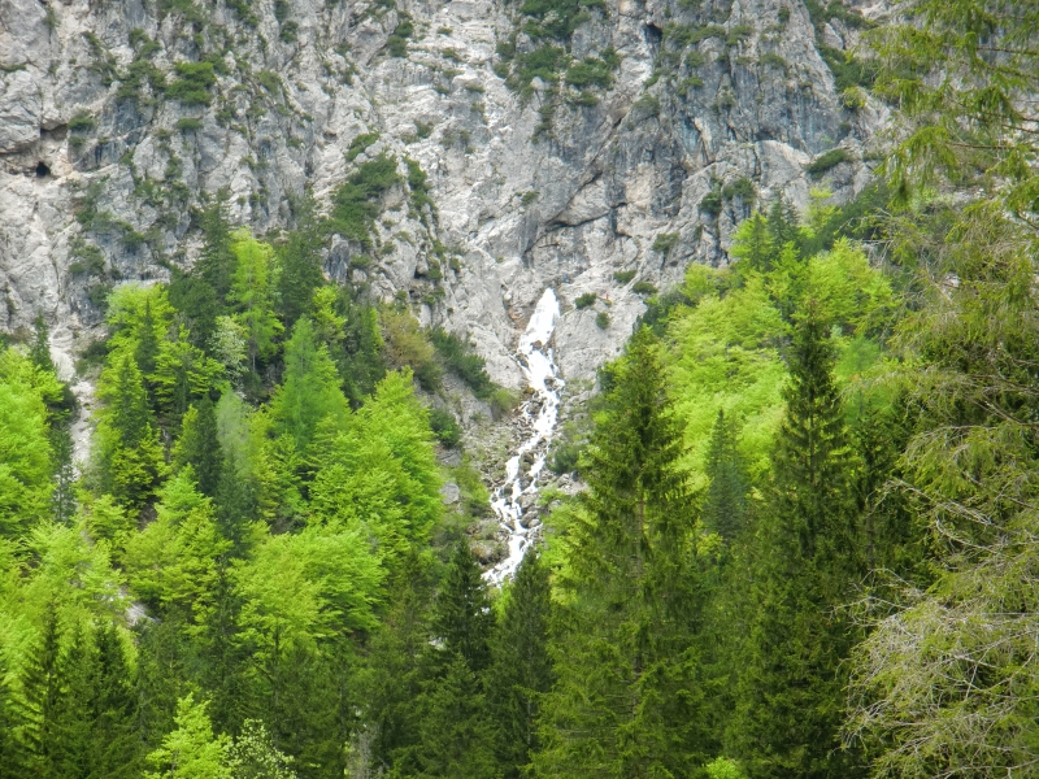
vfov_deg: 13.0
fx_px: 3422
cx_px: 520
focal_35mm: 114
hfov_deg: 17.3
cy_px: 390
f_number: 5.4
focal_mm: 19.98
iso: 100
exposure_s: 1/160
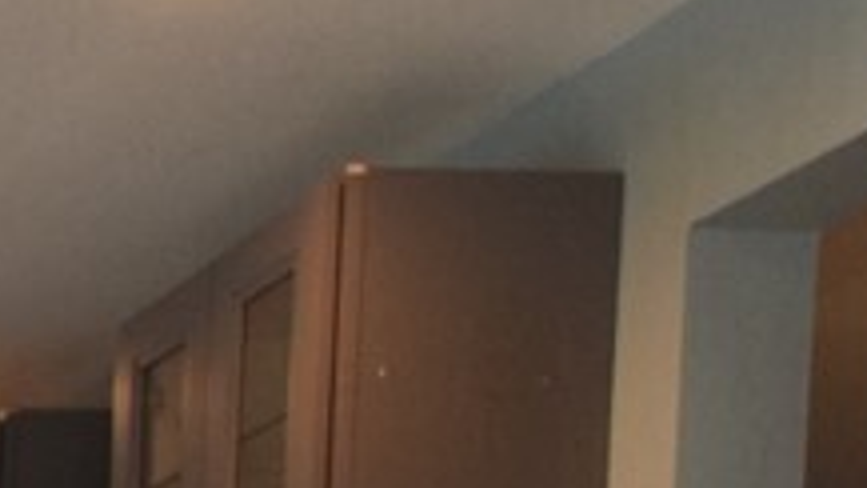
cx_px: -1053
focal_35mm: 123
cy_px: 1358
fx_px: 2827
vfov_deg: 8.5
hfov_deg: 13.8
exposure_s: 1/100
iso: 800
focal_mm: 10
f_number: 5
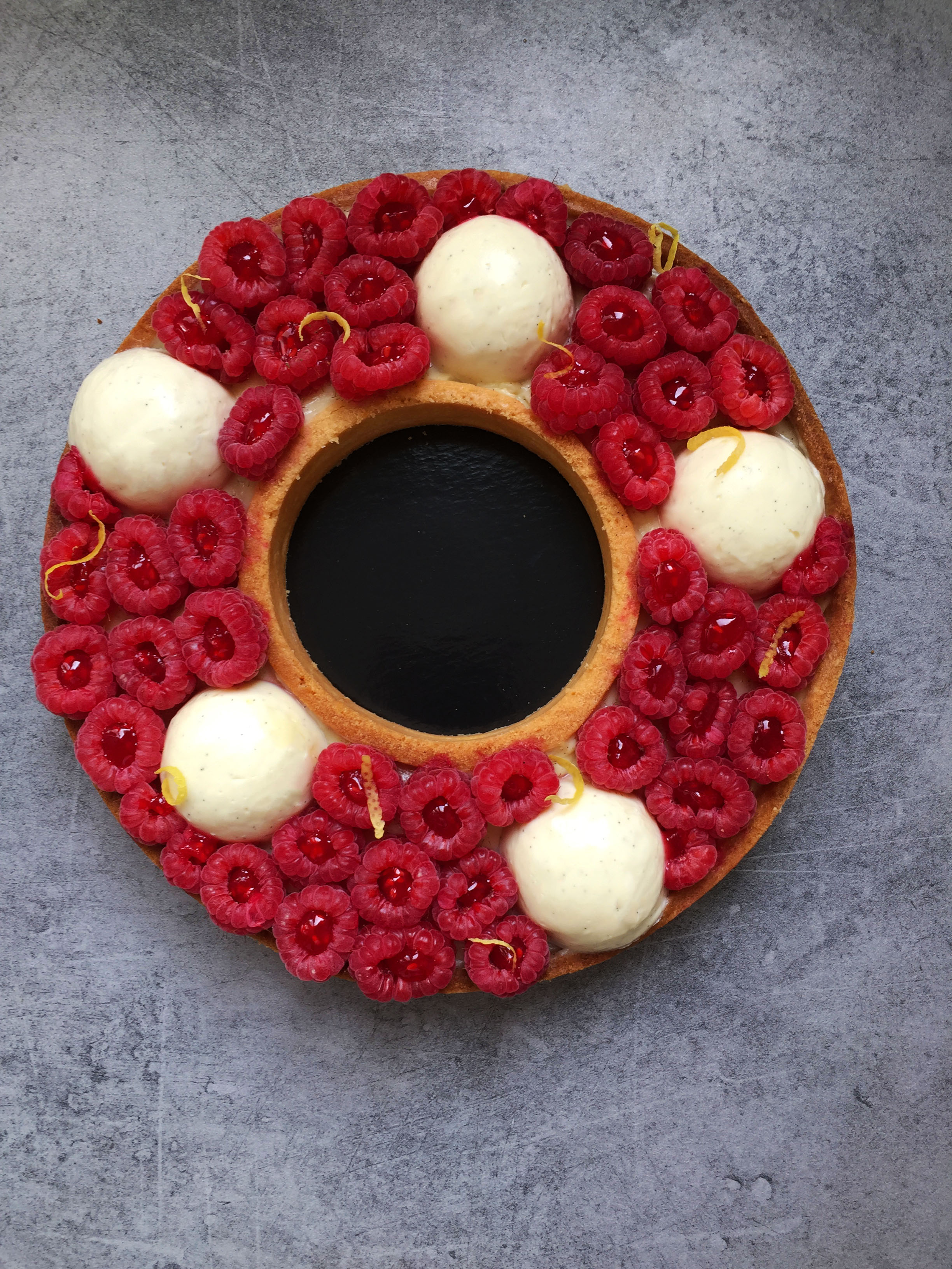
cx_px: 476
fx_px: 1063
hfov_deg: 48.2
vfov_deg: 61.7
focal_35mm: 29
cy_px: 634
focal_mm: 4.15
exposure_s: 1/104
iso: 32
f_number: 2.2
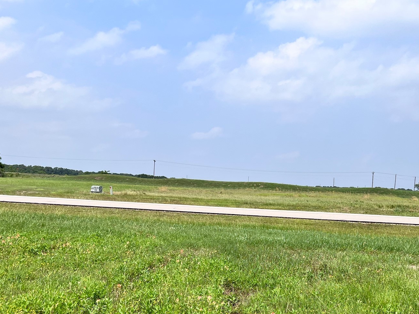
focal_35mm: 41
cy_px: 242
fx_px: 496
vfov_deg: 34.3
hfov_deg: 45.7
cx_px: 235
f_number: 1.5
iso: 50
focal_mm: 5.7
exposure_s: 1/5882
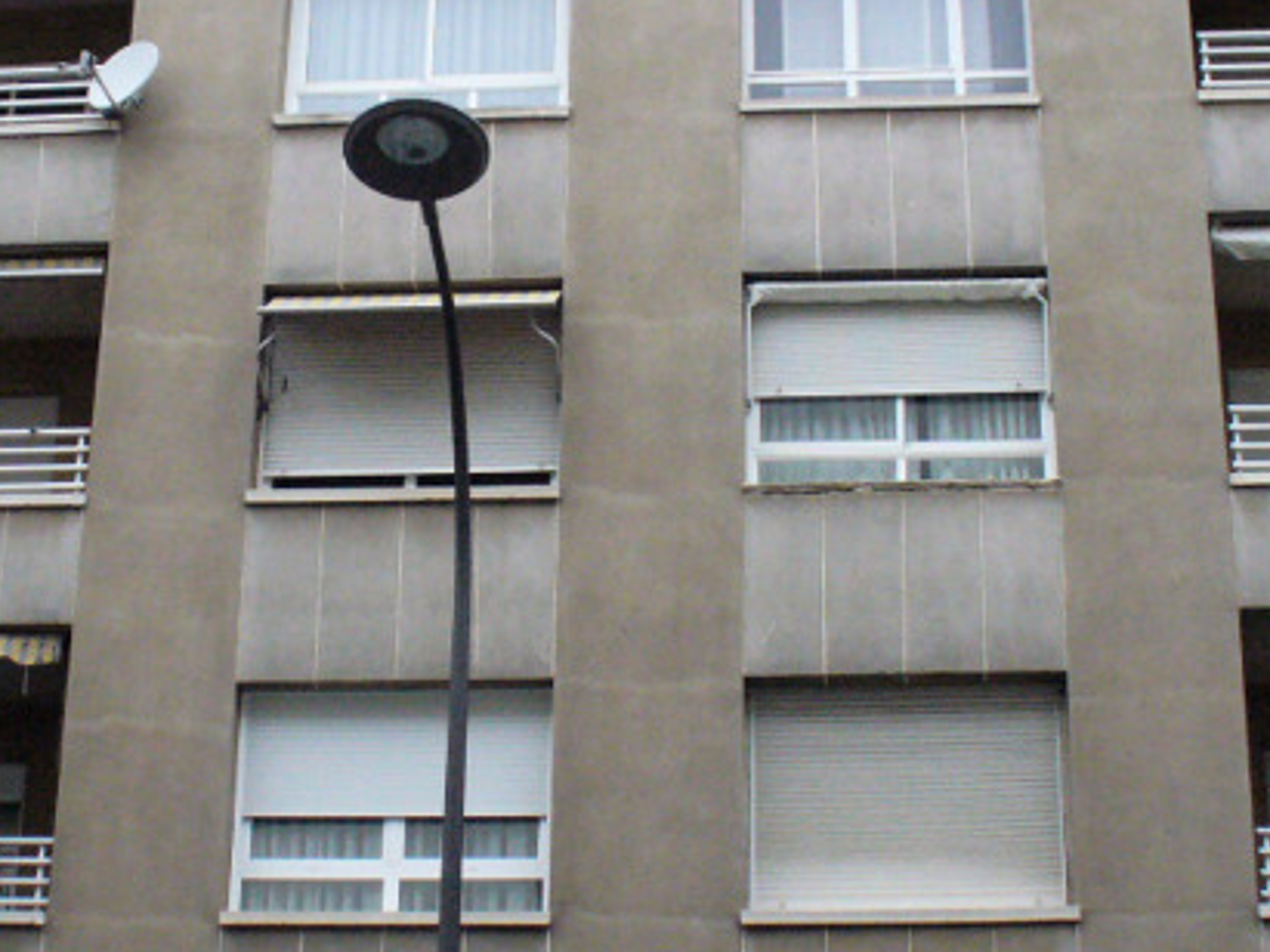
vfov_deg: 18.2
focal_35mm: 81
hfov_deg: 24.1
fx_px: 2971
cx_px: 510
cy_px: 422
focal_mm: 6.1
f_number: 5.6
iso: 400
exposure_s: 1/320
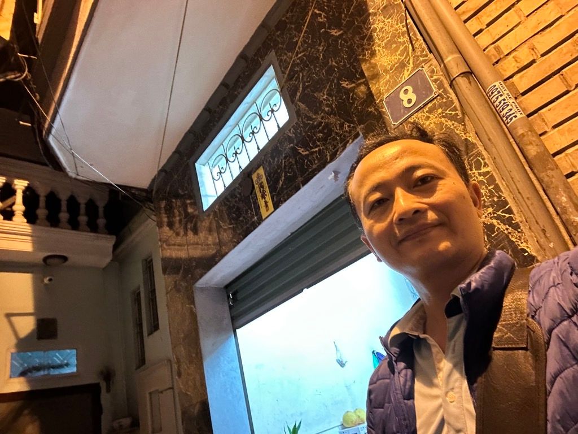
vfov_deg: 58.9
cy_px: 217
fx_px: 384
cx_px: 289
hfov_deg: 73.9
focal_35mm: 23
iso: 640
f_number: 1.9
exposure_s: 1/17
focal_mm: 2.69
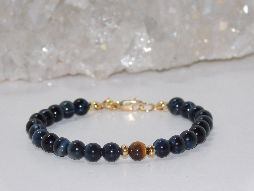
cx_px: 127
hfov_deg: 7.4
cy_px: 96
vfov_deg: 5.6
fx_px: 1952
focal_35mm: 266
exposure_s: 1/60
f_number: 5.7
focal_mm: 47.2
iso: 200
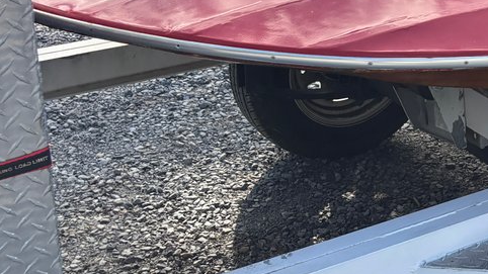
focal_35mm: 89
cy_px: 10
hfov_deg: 21.6
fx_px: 1152
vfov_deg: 13.4
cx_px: 635
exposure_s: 1/910
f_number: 1.6
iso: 50
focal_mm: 5.96
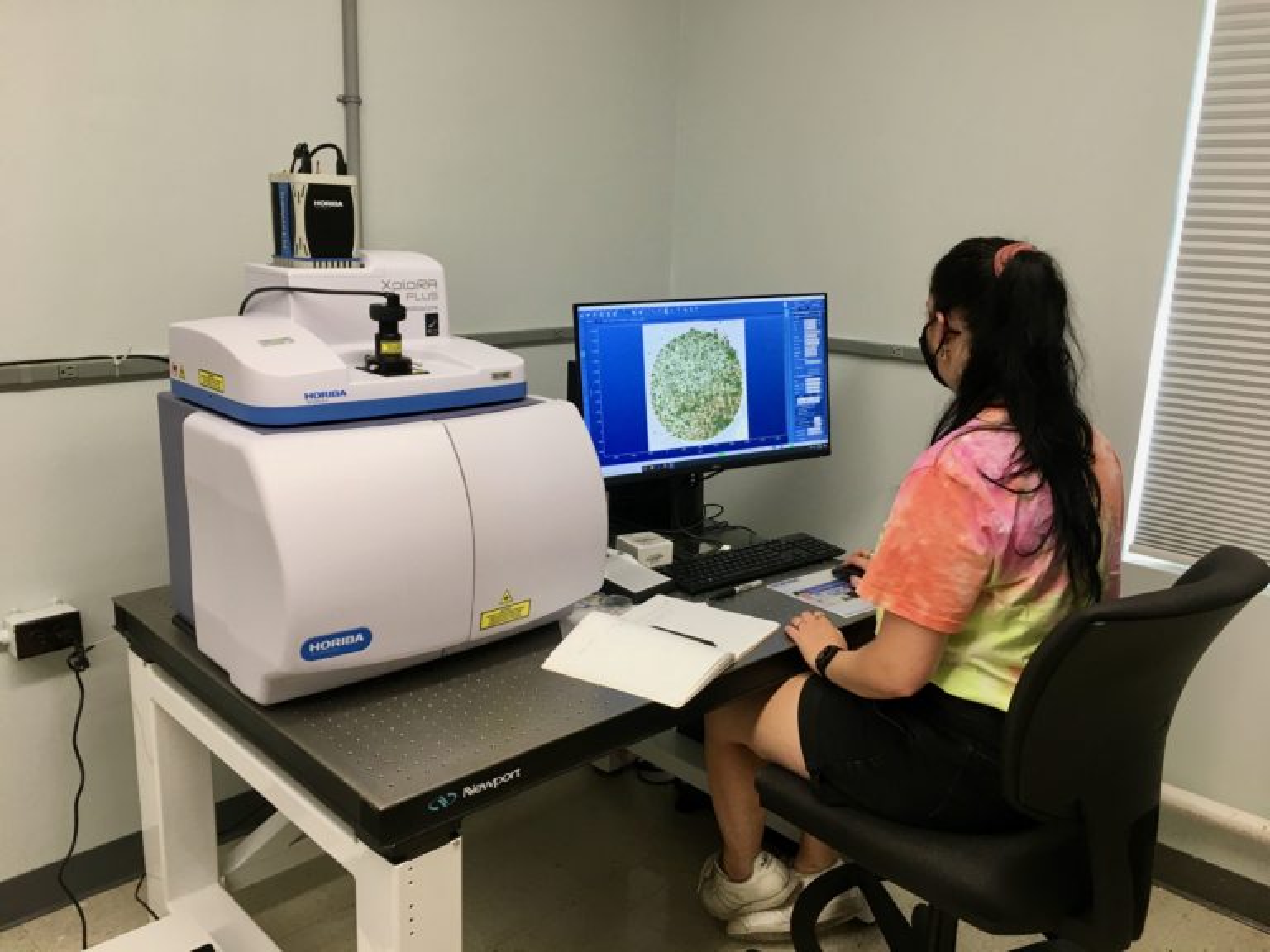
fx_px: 1064
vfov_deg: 48.2
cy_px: 476
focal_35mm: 29
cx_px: 635
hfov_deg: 61.7
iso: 40
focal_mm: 4.15
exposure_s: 1/30
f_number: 2.2
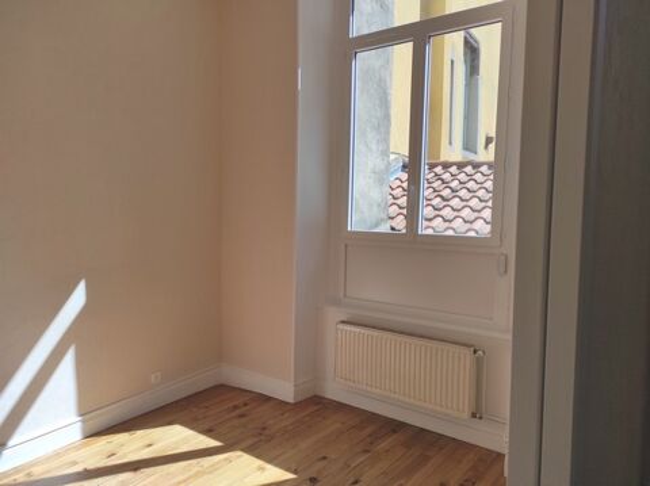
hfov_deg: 69.4
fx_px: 469
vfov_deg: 54.8
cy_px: 243
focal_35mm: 25
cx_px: 325
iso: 100
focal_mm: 5.43
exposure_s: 1/1232
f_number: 1.89
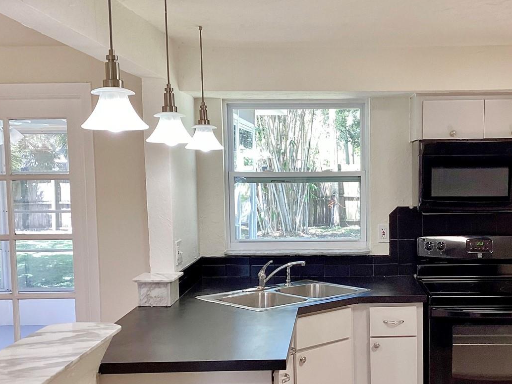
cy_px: 232
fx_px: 710
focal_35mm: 48
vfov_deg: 30.2
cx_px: 334
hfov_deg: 39.3
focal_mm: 3.3
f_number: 2.4
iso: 64
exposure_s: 1/60
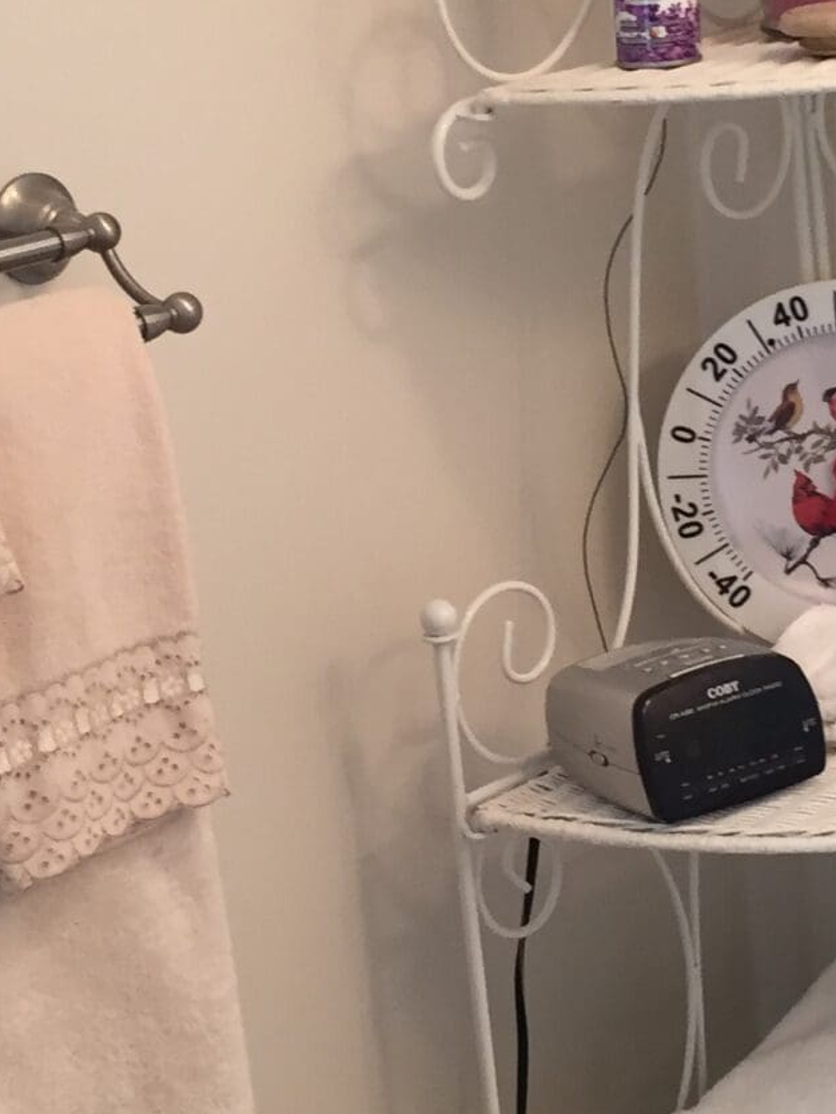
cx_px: 519
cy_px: 358
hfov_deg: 16.6
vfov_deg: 21.9
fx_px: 2864
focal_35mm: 89
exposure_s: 1/30
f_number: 2.2
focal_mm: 4.15
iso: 64
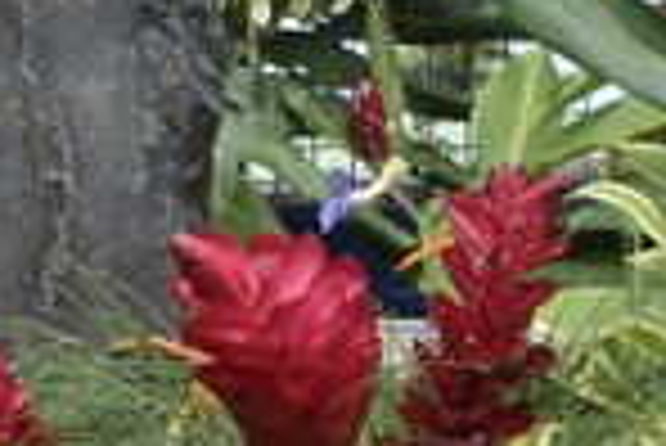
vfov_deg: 11.7
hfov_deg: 14.3
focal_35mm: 117
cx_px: -698
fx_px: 2167
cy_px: 115
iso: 200
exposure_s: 1/400
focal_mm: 18
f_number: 8
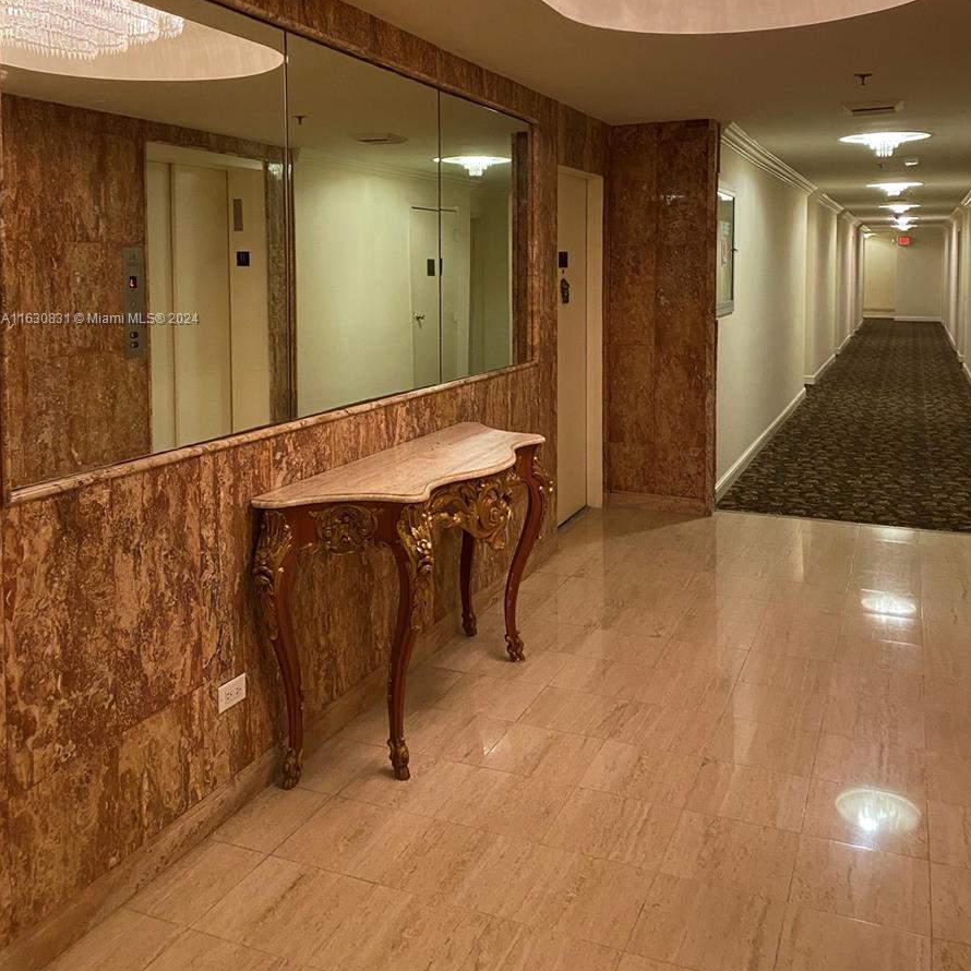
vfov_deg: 51.5
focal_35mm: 31
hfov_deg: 52.5
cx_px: 490
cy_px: 320
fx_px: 984
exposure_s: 1/40
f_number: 1.8
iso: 400
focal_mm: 4.25
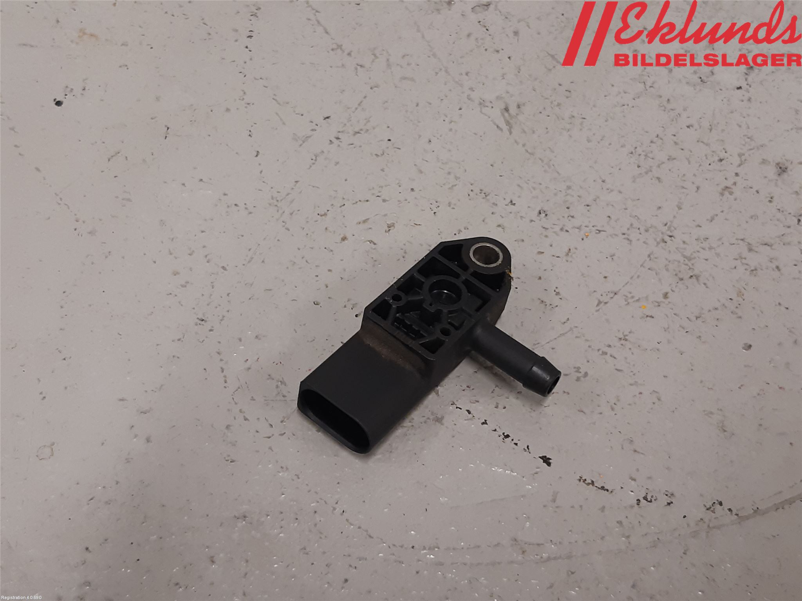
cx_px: 401
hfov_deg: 67.3
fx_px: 602
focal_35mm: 26
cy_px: 300
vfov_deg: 53.1
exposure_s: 1/50
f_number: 1.7
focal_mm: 3.93
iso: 100
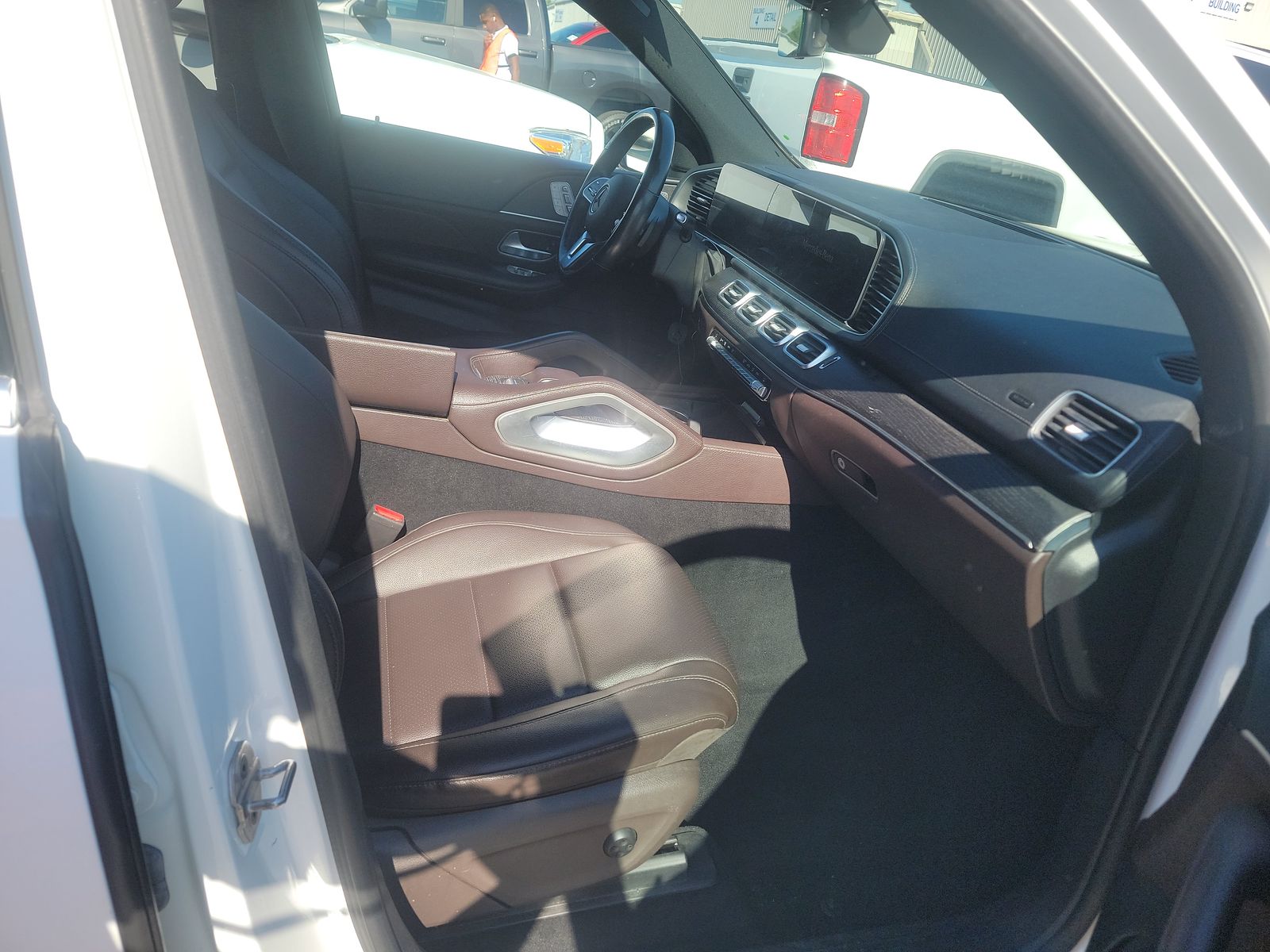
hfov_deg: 71.6
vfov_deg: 56.8
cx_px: 635
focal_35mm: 24
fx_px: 881
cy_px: 476
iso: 50
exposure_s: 1/324
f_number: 1.8
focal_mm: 6.7
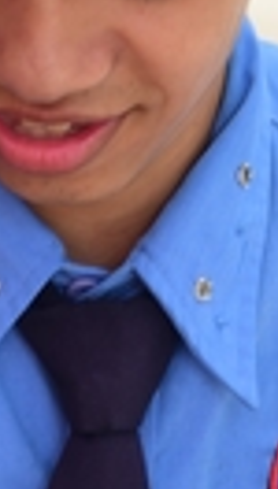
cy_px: 389
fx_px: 8024
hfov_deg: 2.0
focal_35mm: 617
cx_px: 89
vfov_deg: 3.5
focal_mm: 120
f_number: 5.6
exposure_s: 1/50
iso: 100
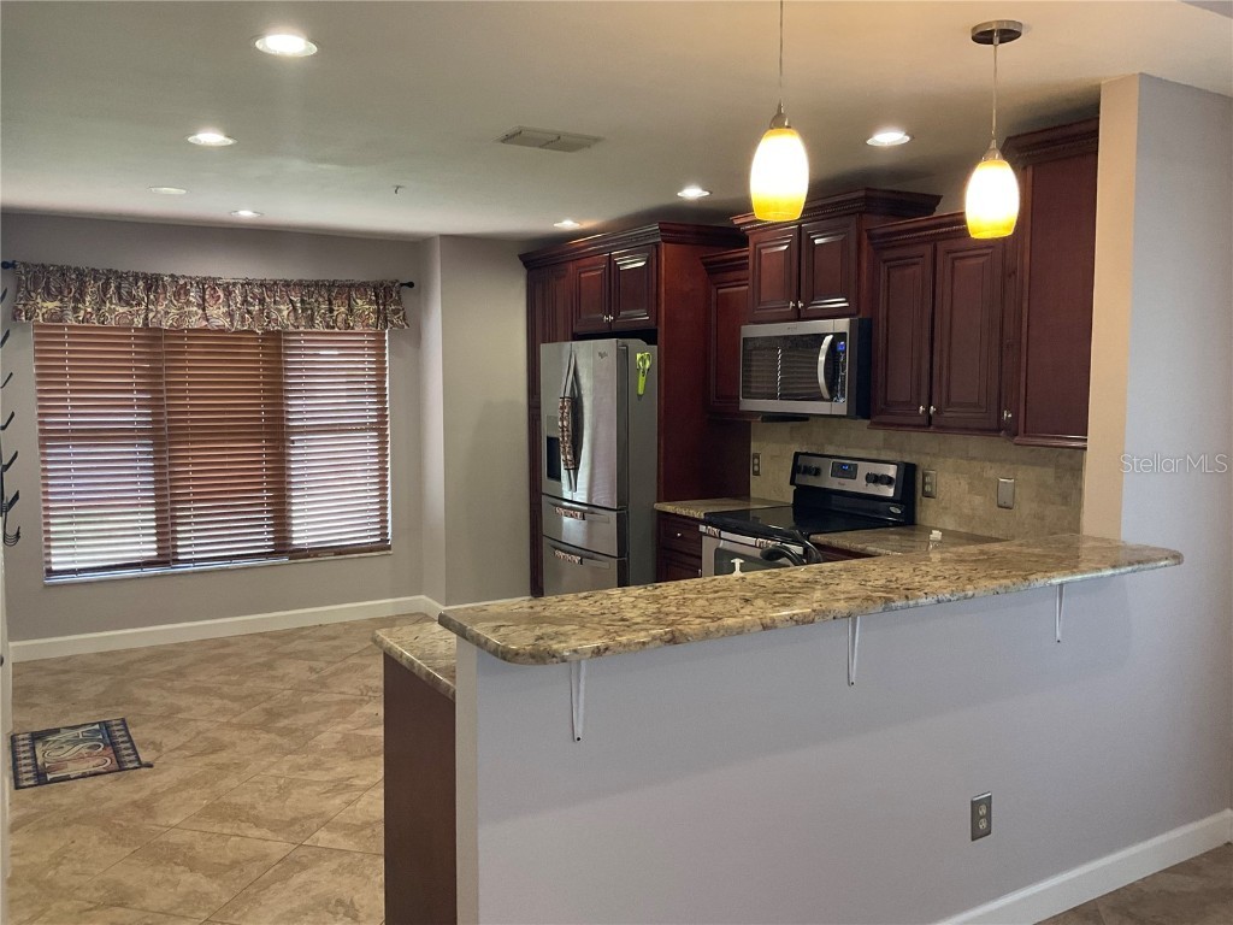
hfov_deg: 61.7
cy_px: 462
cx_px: 616
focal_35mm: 29
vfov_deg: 48.2
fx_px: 1033
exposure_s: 1/60
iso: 160
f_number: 1.8
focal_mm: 3
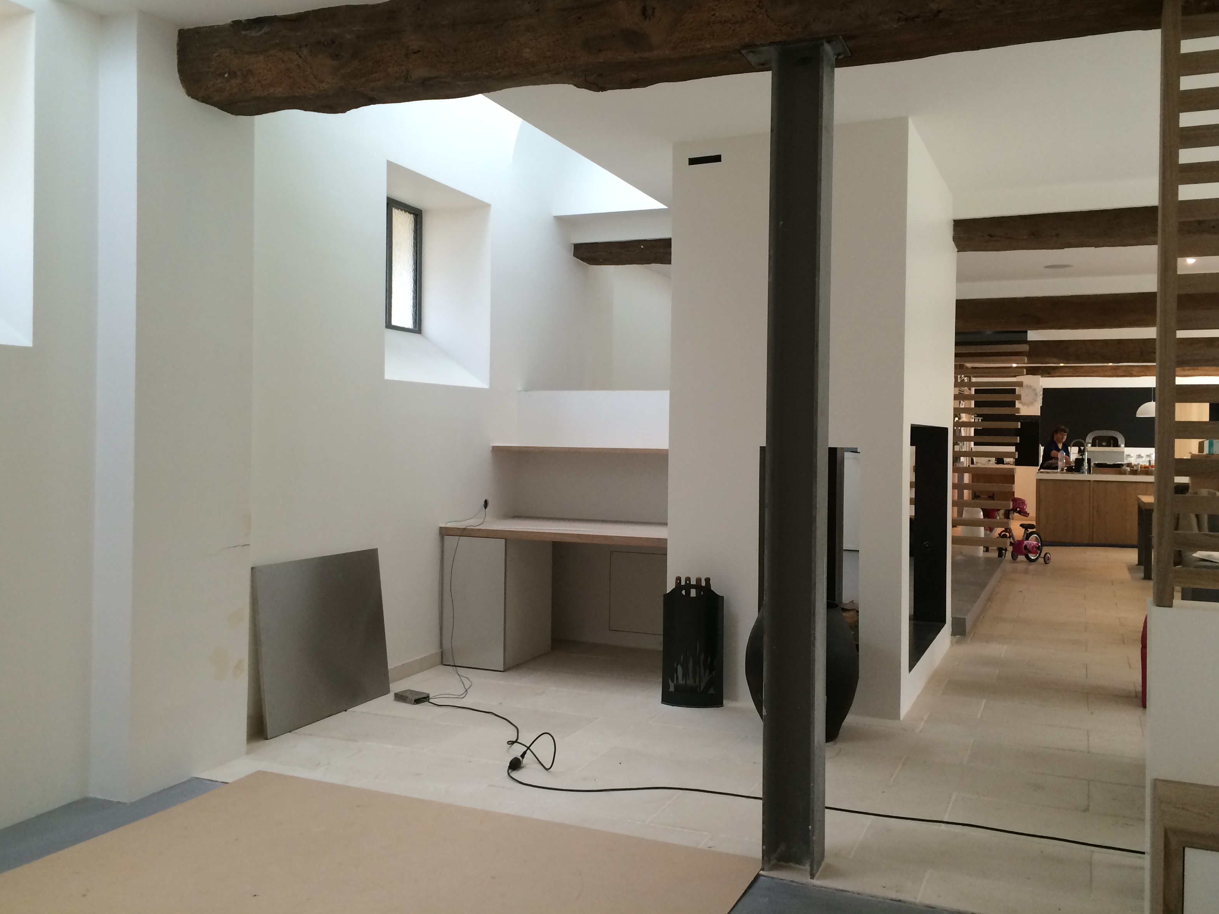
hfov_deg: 60.0
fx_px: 1056
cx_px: 617
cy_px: 442
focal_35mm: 30
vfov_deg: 46.8
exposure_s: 1/30
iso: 40
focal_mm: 4.15
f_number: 2.2
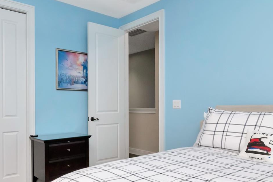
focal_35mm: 28
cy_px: 110
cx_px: 89
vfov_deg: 46.3
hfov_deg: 63.9
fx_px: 211
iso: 1250
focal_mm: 11
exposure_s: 1/200
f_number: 9
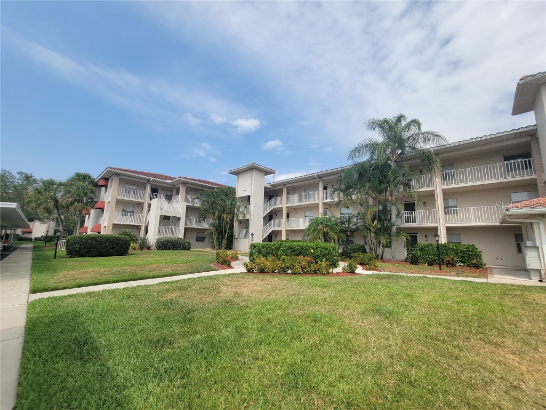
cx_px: 273
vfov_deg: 89.9
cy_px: 205
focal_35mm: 13
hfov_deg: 106.2
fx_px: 205
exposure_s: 1/2000
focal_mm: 2.2
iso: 50
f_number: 2.2
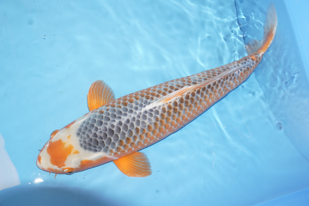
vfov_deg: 31.8
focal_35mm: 42
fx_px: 360
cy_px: 103
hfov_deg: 46.4
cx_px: 154
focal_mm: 28
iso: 2000
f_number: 4.5
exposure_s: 1/160
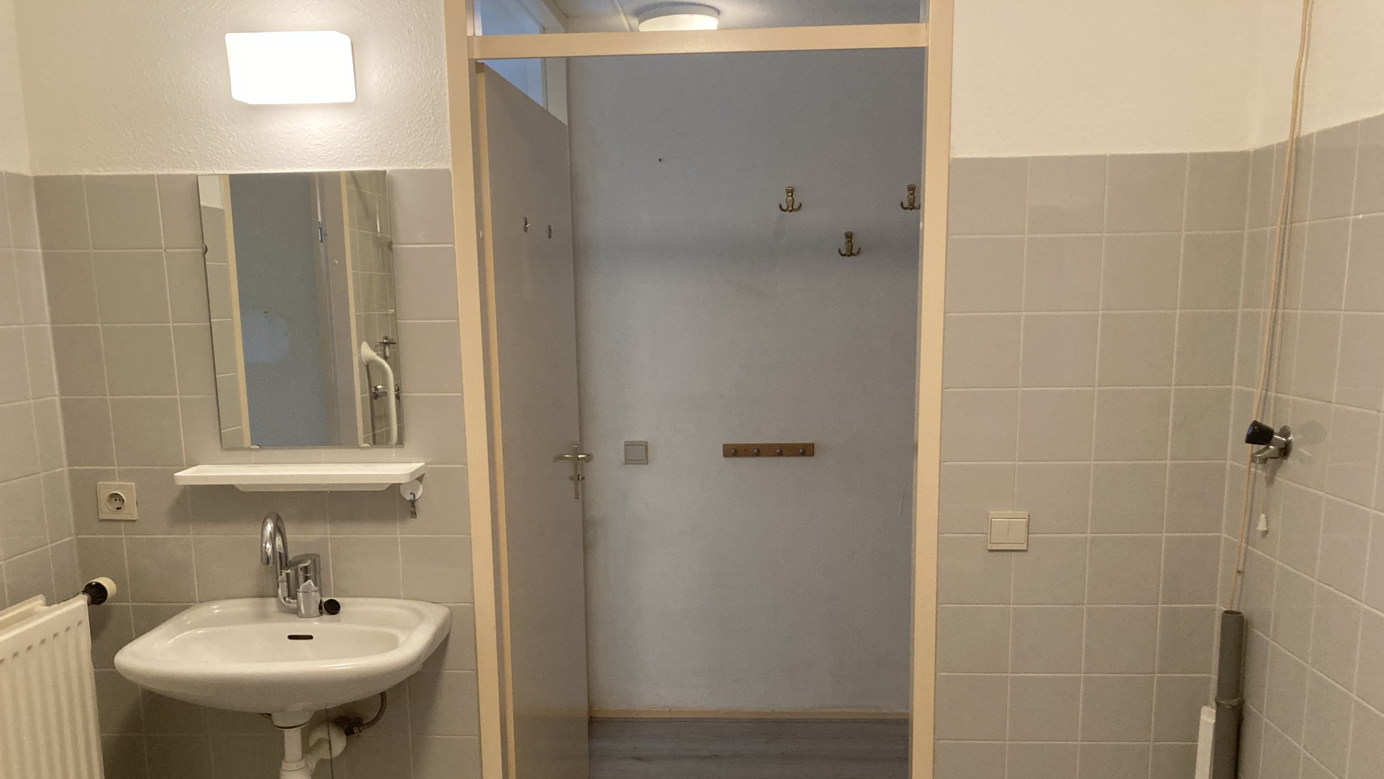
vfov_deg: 37.4
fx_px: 1138
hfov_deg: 62.6
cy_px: 523
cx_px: 690
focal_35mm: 31
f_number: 1.8
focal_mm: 3.99
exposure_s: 1/33
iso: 250
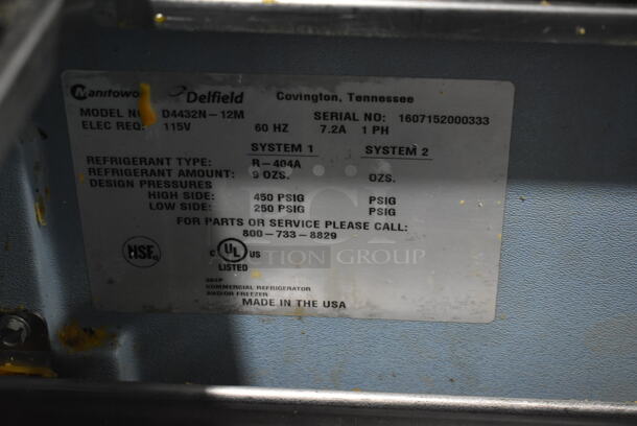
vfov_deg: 21.6
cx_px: 318
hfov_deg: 31.9
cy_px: 213
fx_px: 1116
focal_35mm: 63
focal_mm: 42
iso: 2500
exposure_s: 1/60
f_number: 5
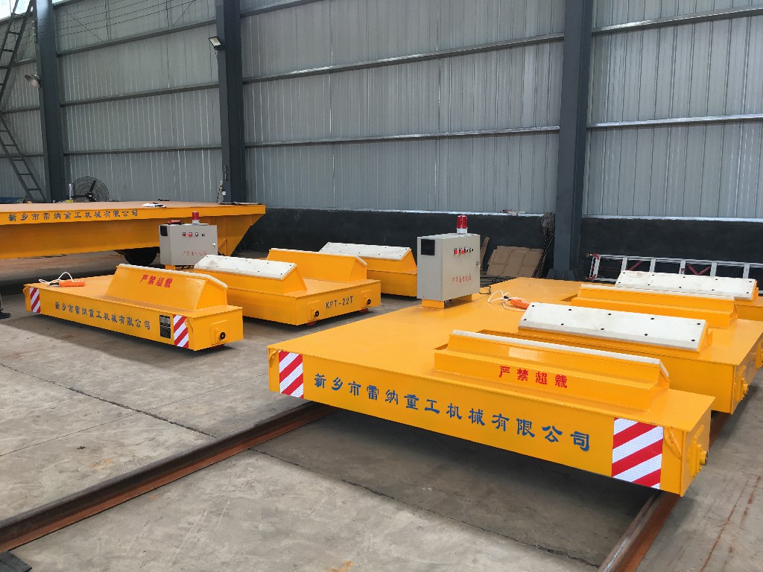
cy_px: 286
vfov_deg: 48.2
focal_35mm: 29
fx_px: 639
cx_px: 382
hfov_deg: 61.7
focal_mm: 4.15
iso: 25
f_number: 2.2
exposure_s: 1/50
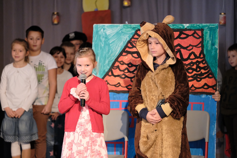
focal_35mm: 210
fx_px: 1382
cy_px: 79
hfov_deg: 9.8
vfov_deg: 6.5
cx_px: 118
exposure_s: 1/34
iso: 6400
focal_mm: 140
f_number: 2.8
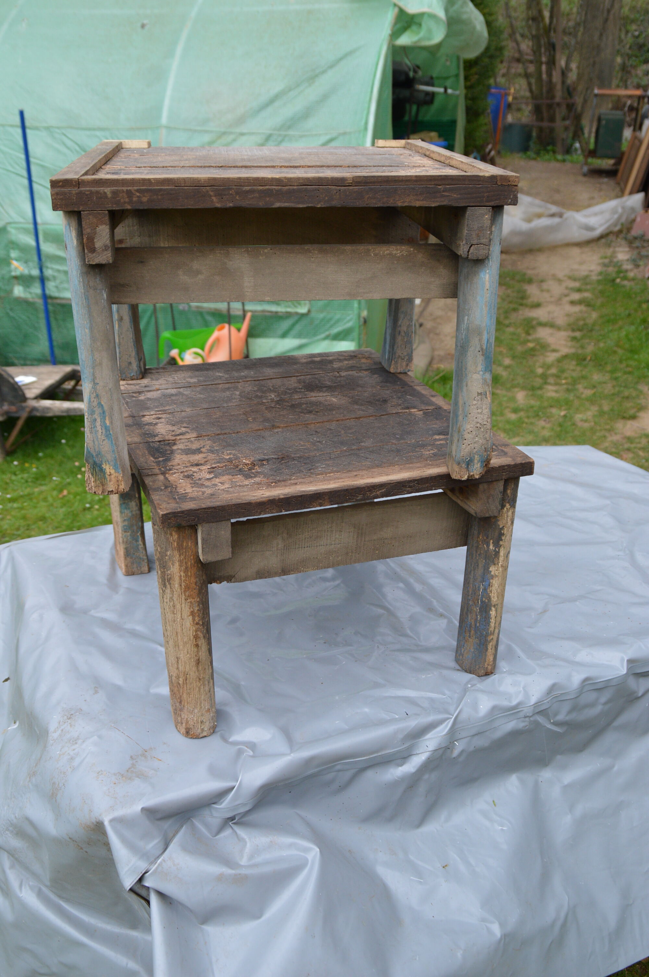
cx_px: 324
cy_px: 488
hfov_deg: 39.9
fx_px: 894
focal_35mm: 33
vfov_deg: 57.3
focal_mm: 22
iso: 400
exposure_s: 1/100
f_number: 5
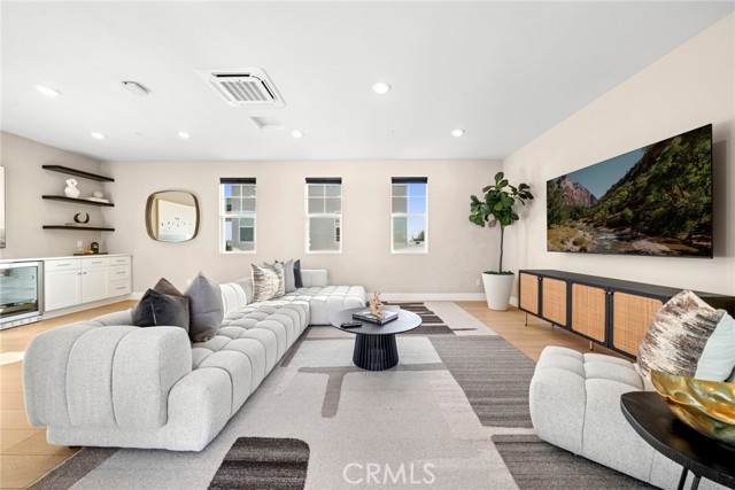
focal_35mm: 12
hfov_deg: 112.6
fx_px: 245
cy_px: 245
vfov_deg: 90.0
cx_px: 368
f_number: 8
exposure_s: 1/15
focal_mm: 12
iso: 400
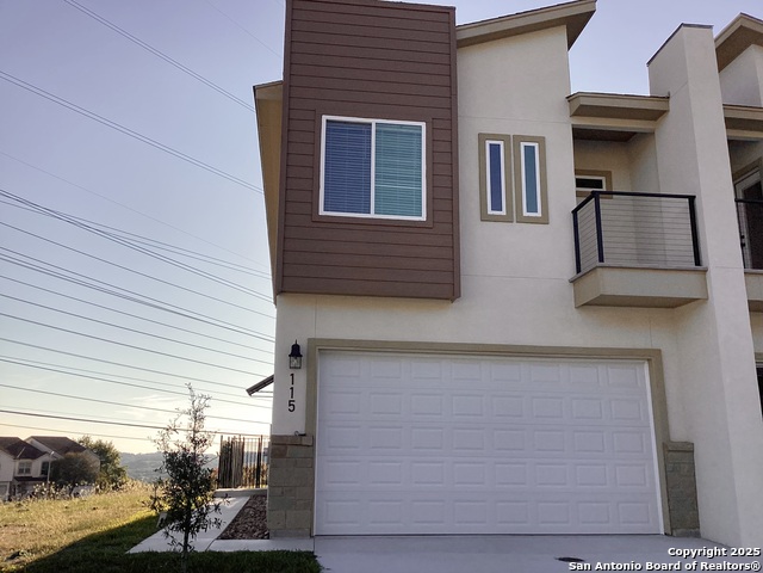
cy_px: 286
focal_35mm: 31
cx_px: 382
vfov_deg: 45.4
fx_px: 683
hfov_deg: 58.4
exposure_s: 1/1508
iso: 25
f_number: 2.4
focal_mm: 3.3
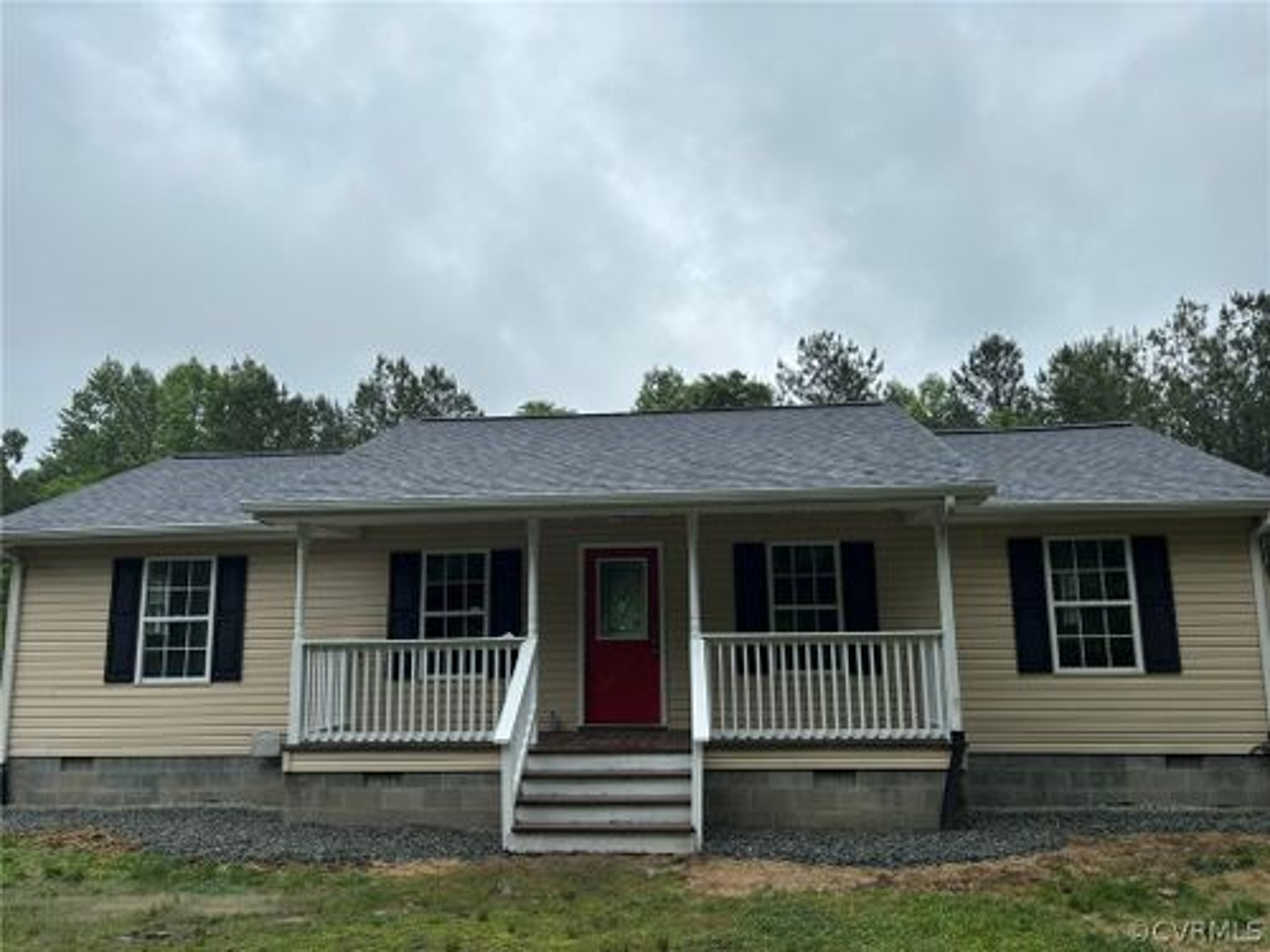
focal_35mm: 26
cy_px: 476
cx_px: 635
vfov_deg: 53.1
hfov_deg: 67.3
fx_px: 954
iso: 50
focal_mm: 5.96
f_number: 1.6
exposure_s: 1/3106
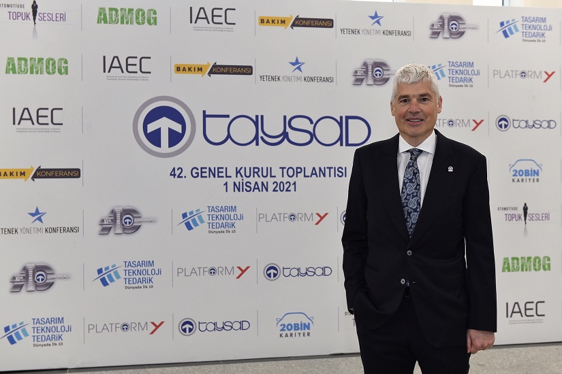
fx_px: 859
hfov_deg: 36.2
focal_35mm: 55
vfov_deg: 24.6
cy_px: 187
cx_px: 281
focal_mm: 55
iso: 2500
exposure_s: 1/160
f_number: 5.6
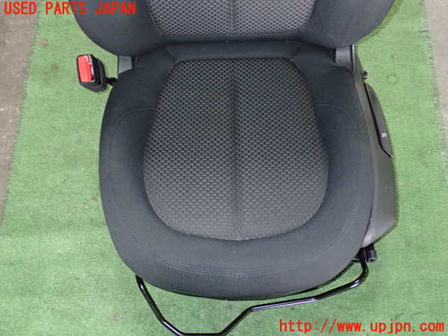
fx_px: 531
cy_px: 168
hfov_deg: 45.8
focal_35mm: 41
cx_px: 224
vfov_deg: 35.1
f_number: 2.8
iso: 800
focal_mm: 7.31
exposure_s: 1/40
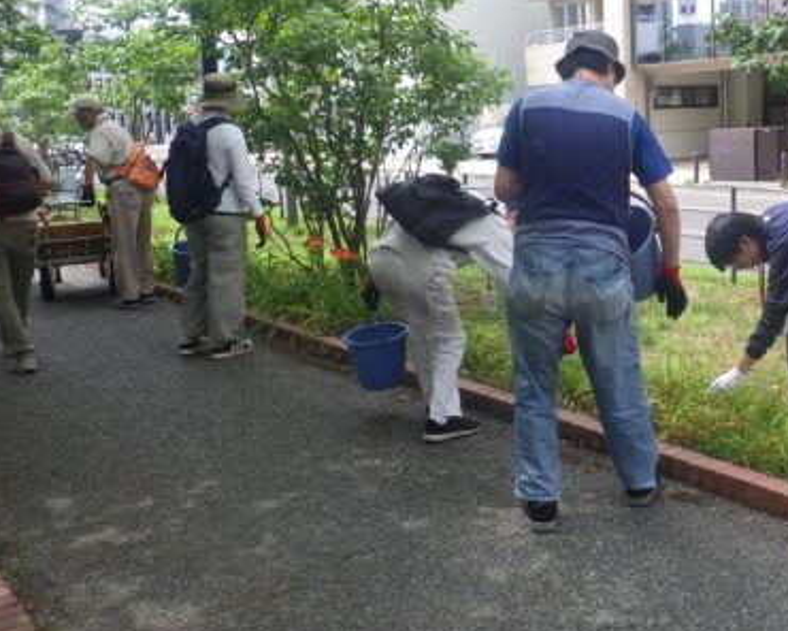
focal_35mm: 42
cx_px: 555
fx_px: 980
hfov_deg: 42.9
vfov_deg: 35.6
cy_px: 280
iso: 125
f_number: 4.2
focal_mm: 5
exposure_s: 1/200
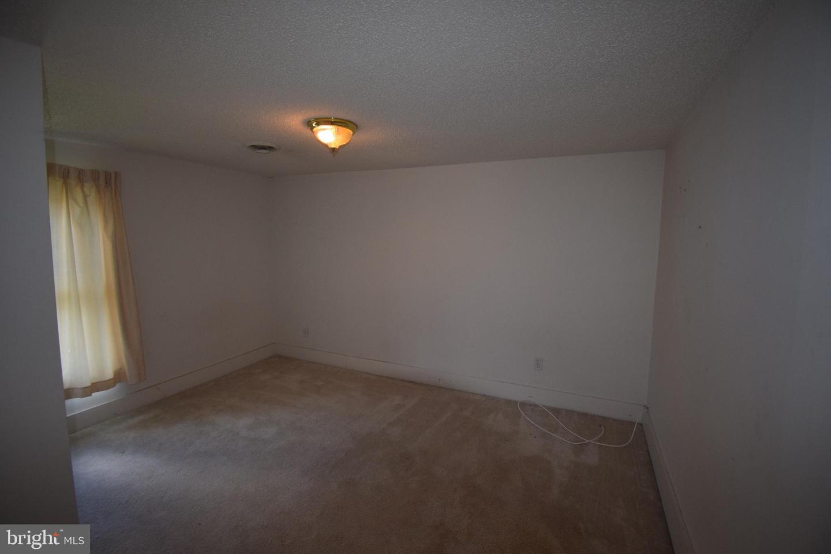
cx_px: 416
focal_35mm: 15
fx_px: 346
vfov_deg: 77.3
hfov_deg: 100.4
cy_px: 277
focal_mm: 10
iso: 800
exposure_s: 1/100
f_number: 5
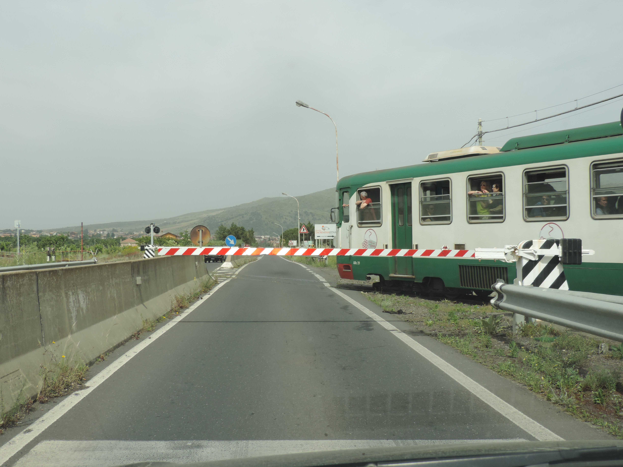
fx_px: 720
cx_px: 312
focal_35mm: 40
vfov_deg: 36.0
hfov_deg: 46.8
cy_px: 234
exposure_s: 1/800
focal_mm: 7.1
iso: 80
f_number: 3.3
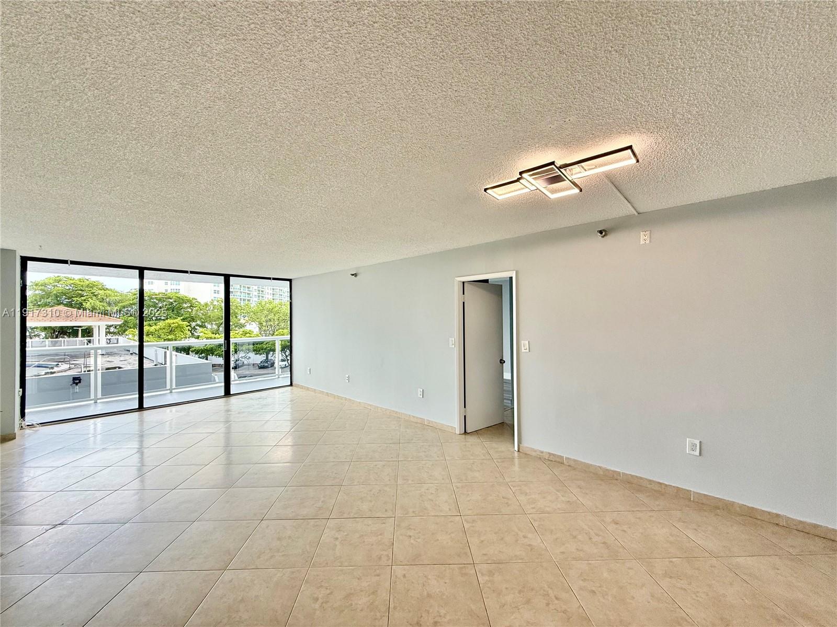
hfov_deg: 102.1
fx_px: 339
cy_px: 314
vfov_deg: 85.7
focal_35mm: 14
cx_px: 418
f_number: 2.2
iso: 80
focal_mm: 2.22
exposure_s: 1/99
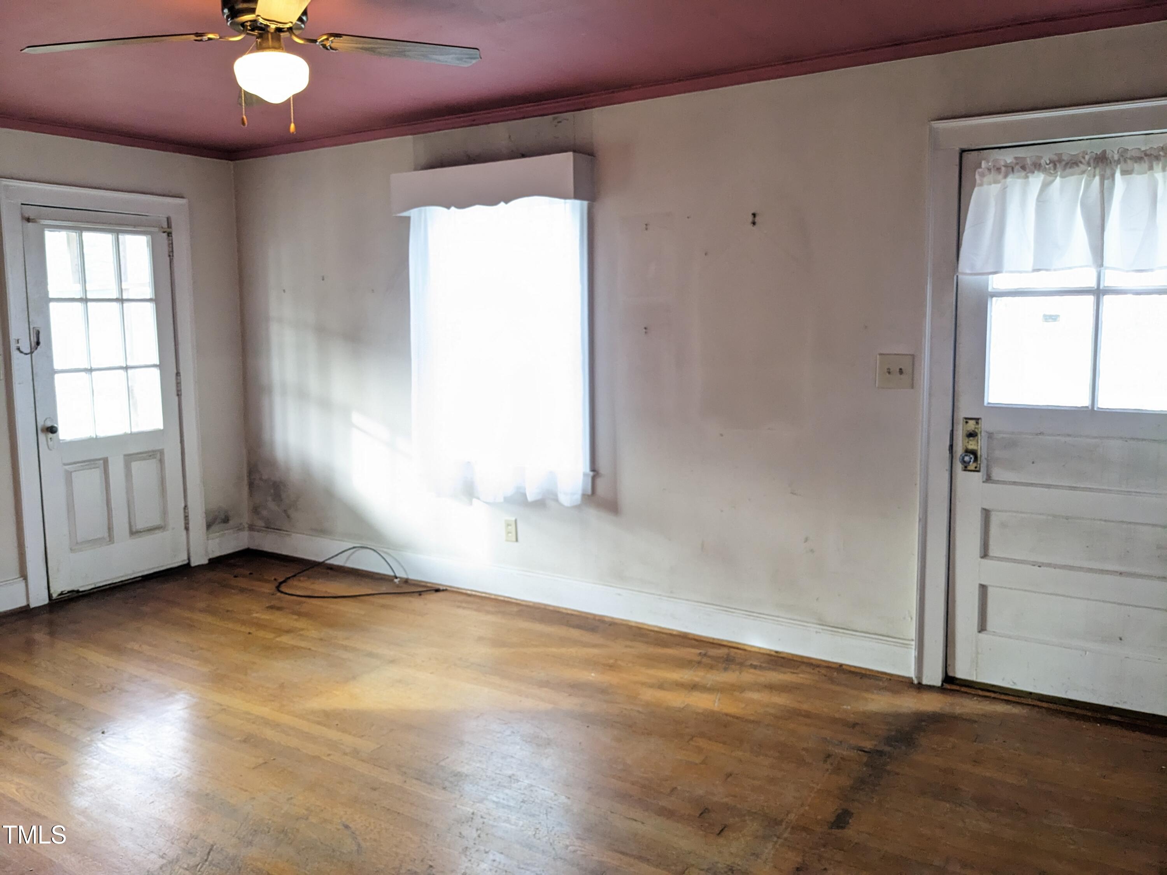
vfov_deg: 51.4
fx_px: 910
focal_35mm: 27
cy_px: 438
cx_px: 584
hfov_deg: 65.3
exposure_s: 1/60
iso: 481
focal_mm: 4.38
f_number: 1.73
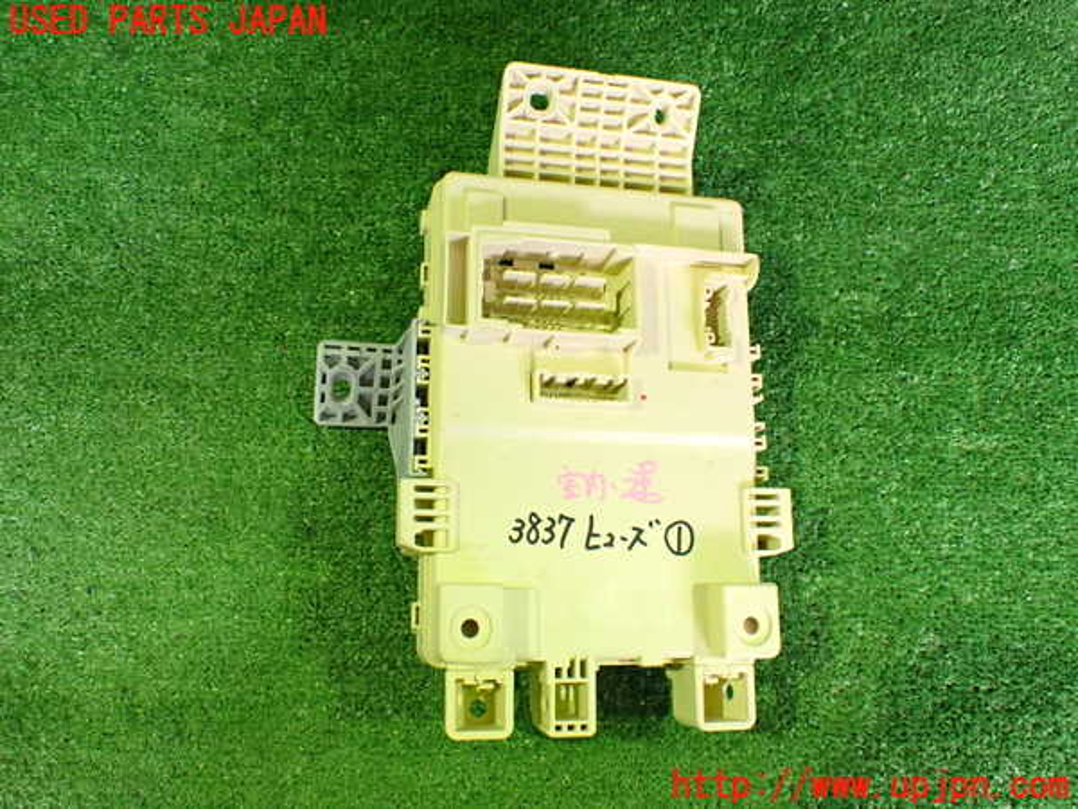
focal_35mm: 30
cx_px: 539
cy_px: 404
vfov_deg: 46.8
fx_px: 934
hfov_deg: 60.0
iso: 800
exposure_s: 1/40
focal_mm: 5.4
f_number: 2.3
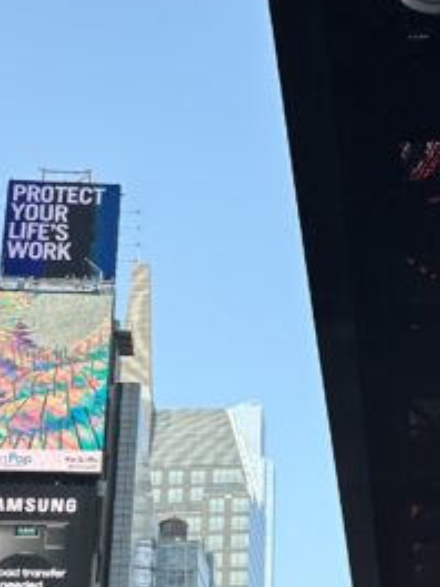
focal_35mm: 93
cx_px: 371
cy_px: 429
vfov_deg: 20.9
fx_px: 1576
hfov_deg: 15.8
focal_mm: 6.86
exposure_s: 1/791
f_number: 1.78
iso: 80
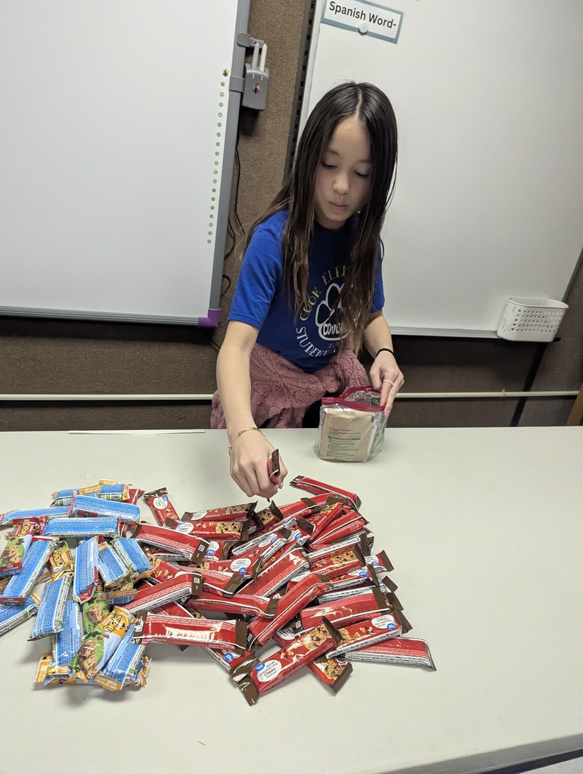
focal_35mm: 24
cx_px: 292
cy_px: 387
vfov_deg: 71.5
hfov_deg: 56.9
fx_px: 538
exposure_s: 1/441
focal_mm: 6.81
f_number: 1.85
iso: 1320
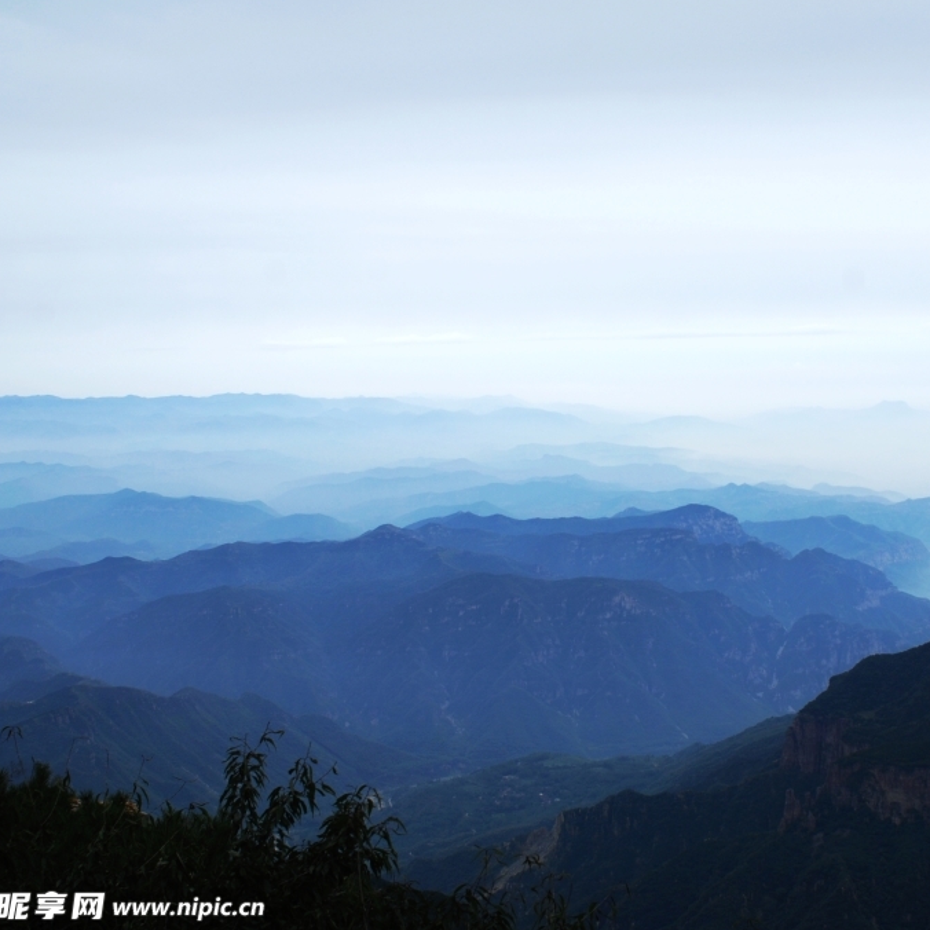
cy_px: 464
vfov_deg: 31.6
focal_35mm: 54
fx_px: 1641
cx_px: 678
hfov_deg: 31.2
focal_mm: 28
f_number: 6
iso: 125
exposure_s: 1/160
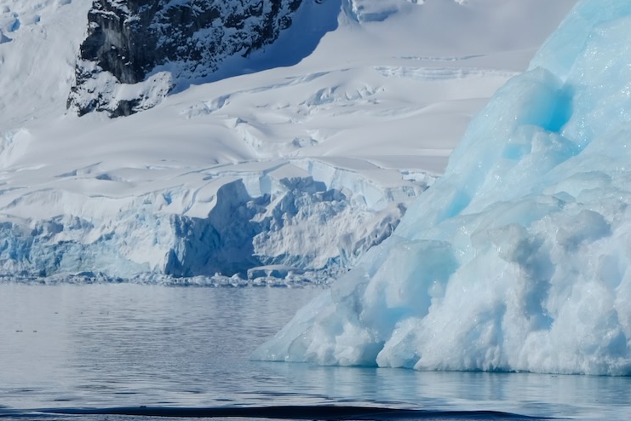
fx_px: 4767
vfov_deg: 5.1
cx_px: 762
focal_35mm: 272
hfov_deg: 7.5
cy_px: 128
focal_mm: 70
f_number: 8
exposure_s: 1/2000
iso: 200
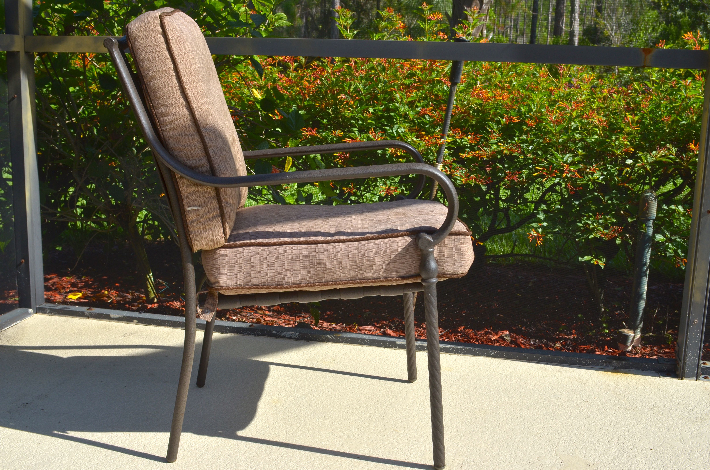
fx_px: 827
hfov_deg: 46.5
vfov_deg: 31.8
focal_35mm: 42
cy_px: 235
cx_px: 355
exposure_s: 1/320
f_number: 10
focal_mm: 28
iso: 200
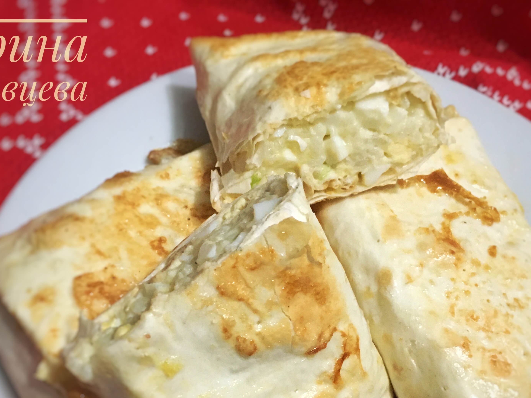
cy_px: 288
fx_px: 644
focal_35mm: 42
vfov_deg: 33.8
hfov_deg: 44.8
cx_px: 278
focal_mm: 4.15
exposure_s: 1/17
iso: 250
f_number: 2.2
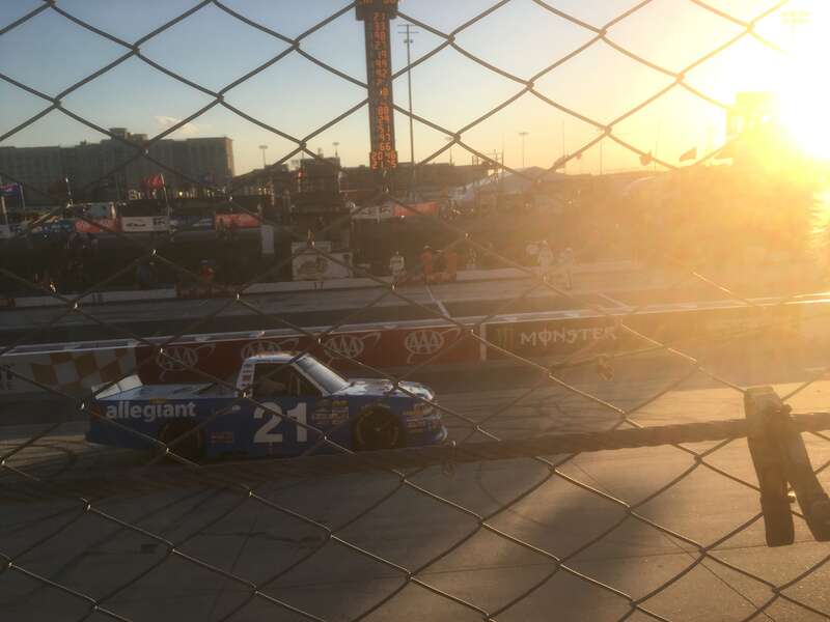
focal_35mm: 29
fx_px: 695
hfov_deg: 61.7
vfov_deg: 48.2
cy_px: 311
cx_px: 415
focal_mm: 4.15
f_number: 2.2
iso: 25
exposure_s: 1/916
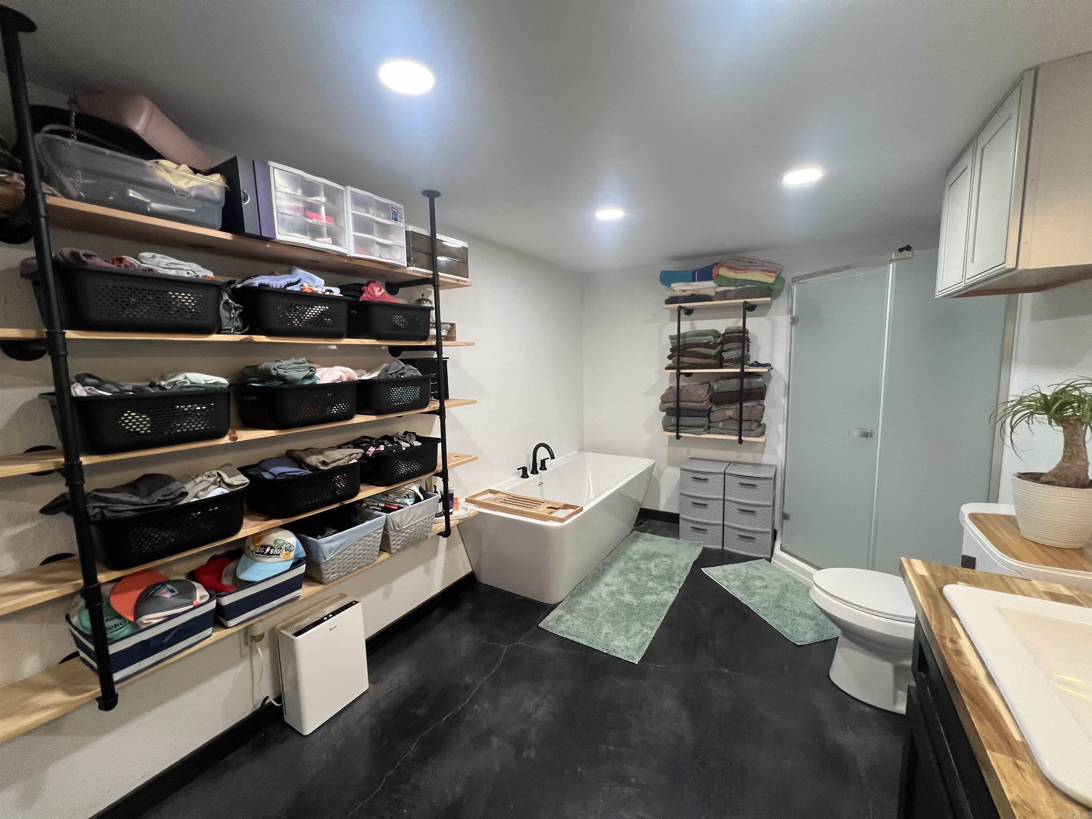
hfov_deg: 106.2
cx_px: 546
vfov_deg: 89.9
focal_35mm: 13
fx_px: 410
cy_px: 410
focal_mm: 1.57
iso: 250
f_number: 1.8
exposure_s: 1/120
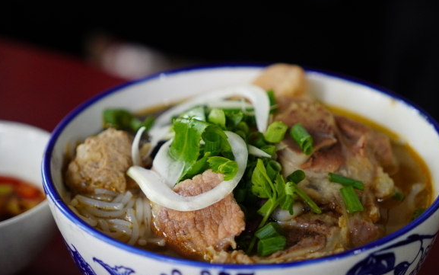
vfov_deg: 14.5
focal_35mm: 90
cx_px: 240
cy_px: 154
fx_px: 1077
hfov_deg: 23.0
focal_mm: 50
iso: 1600
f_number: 2.8
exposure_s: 1/125
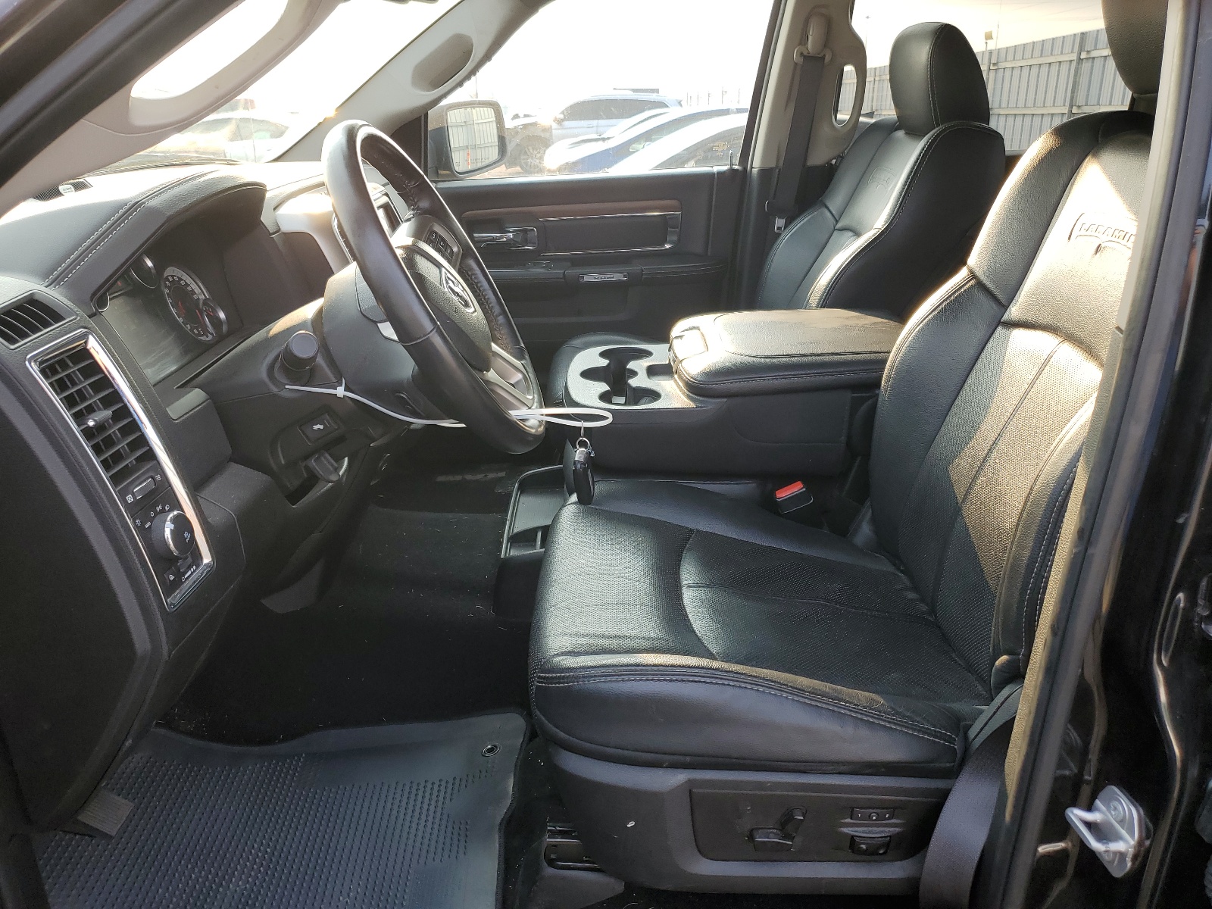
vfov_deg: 53.1
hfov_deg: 67.3
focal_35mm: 26
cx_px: 606
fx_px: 910
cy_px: 454
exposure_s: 1/286
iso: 50
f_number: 1.5
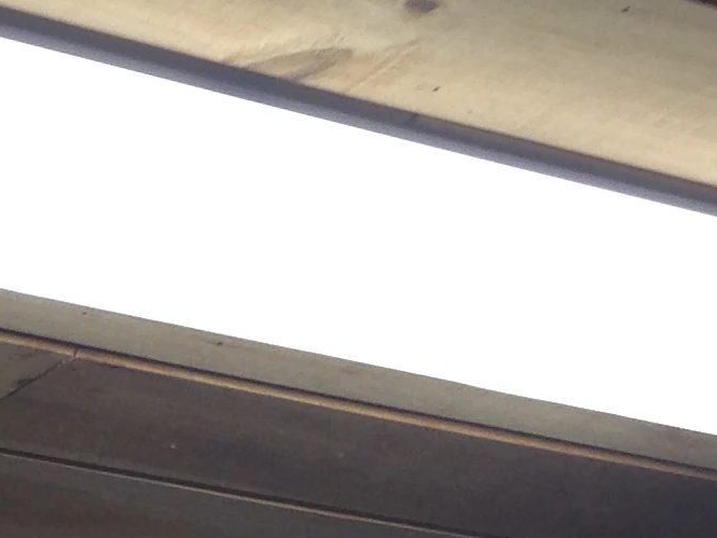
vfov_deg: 8.9
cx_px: -340
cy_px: 802
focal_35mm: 162
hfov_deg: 11.7
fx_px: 3356
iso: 64
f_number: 2.4
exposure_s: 1/60
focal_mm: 4.12
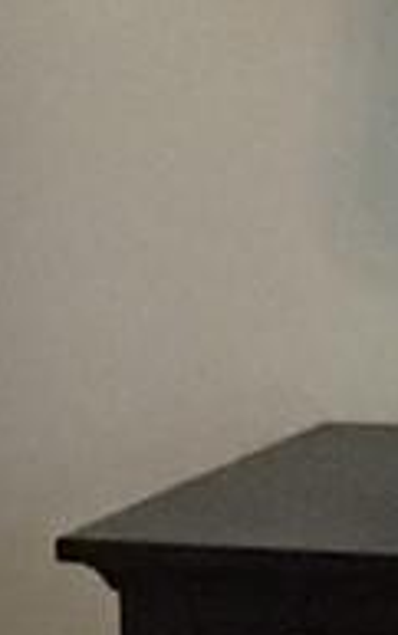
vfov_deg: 5.9
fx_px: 6026
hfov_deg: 3.7
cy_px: 1096
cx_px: -931
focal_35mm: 348
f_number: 2.4
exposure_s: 1/30
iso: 125
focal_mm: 3.3
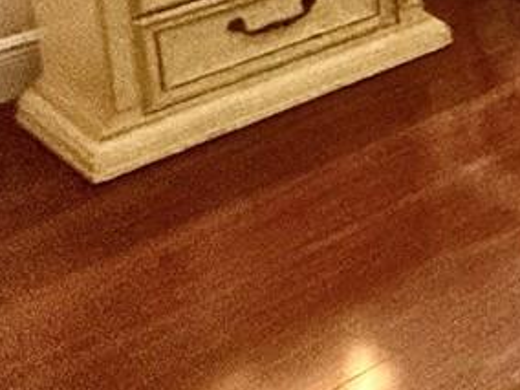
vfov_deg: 15.6
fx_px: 1187
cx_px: 1186
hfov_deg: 15.7
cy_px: -342
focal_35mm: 79
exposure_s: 1/120
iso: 320
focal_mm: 2.22
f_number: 2.2
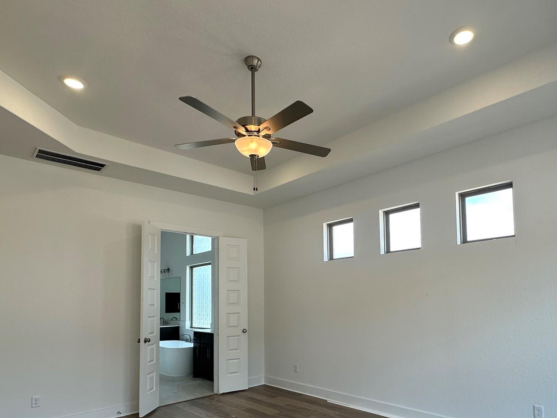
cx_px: 333
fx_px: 354
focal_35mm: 22
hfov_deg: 75.6
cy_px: 281
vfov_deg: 59.6
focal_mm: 2.22
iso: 40
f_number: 2.2
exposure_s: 1/122
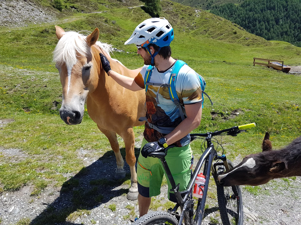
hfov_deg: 67.3
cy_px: 112
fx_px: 226
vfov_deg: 53.1
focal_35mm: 26
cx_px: 150
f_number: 1.7
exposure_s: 1/1288
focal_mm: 4.2
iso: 40
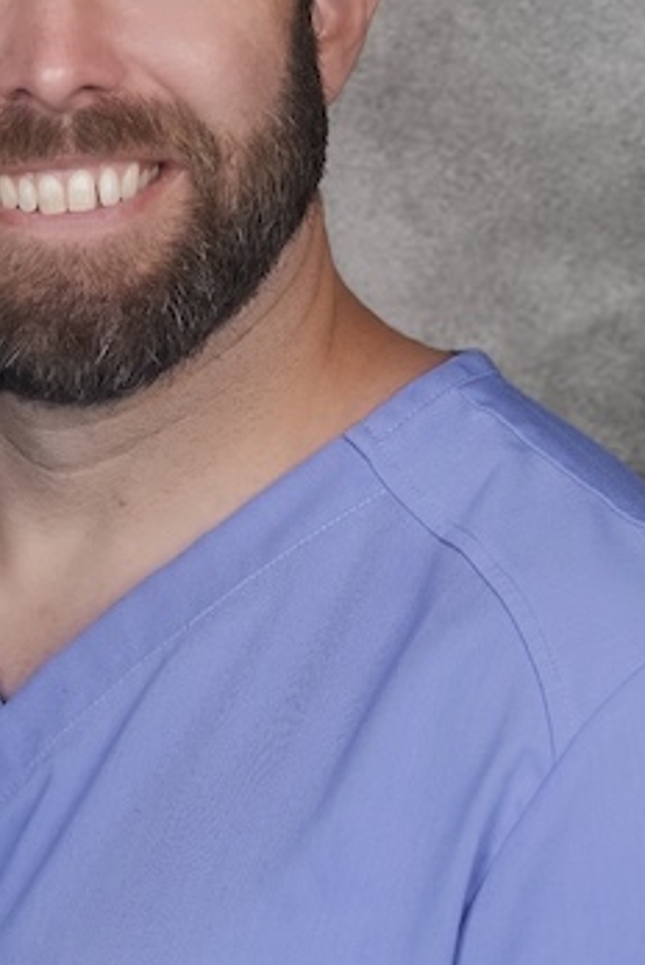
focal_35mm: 83
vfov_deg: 24.5
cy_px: 487
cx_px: 154
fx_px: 2226
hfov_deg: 16.4
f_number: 1.4
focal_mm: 24
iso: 400
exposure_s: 1/125
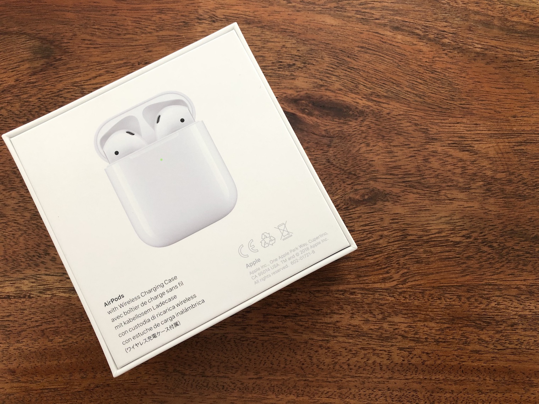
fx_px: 436
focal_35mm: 28
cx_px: 270
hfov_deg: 63.4
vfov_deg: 49.7
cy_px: 202
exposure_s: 1/24
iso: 32
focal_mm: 3.99
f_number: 1.8
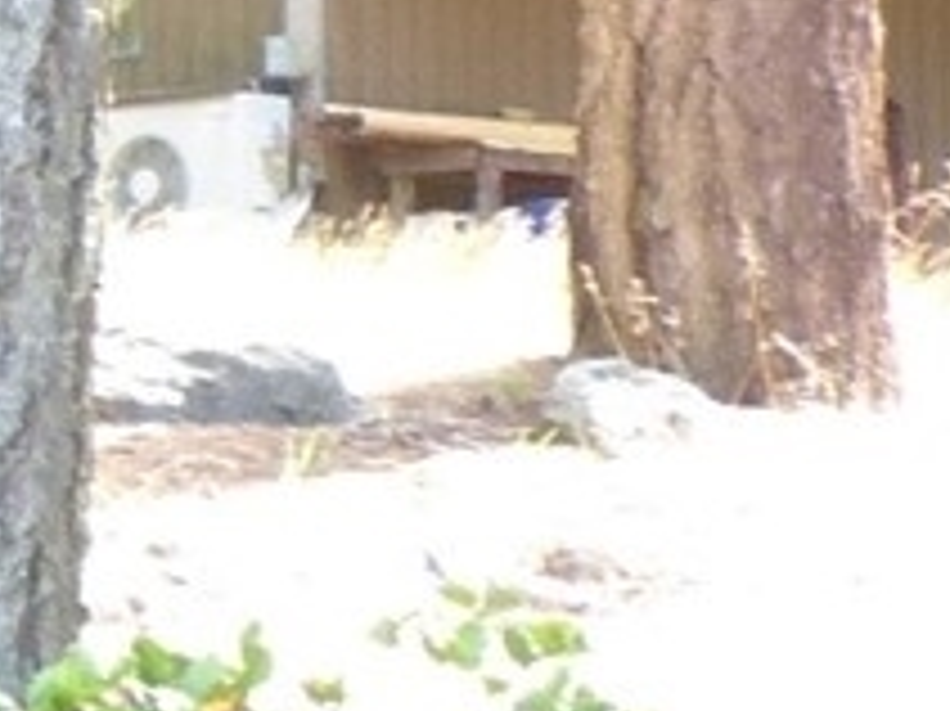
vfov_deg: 8.1
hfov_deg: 7.9
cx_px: -2638
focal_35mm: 182
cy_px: 68
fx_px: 4992
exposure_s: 1/60
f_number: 3.3
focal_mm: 4.3
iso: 250
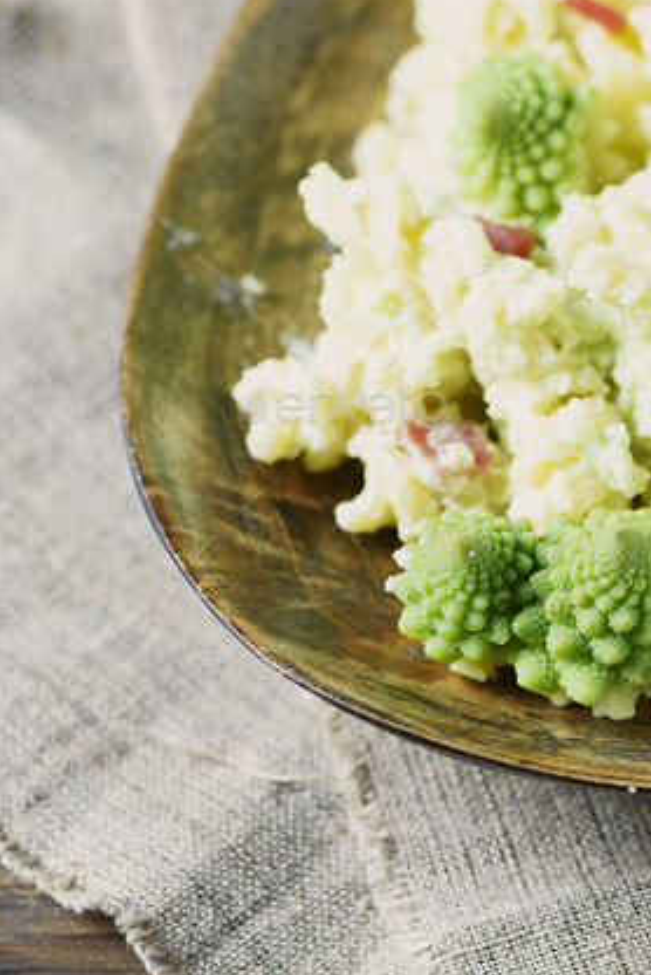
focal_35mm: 223
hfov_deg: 6.1
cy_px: 387
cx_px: 686
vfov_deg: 9.2
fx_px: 6038
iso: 100
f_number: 5.6
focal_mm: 105
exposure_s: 1/160
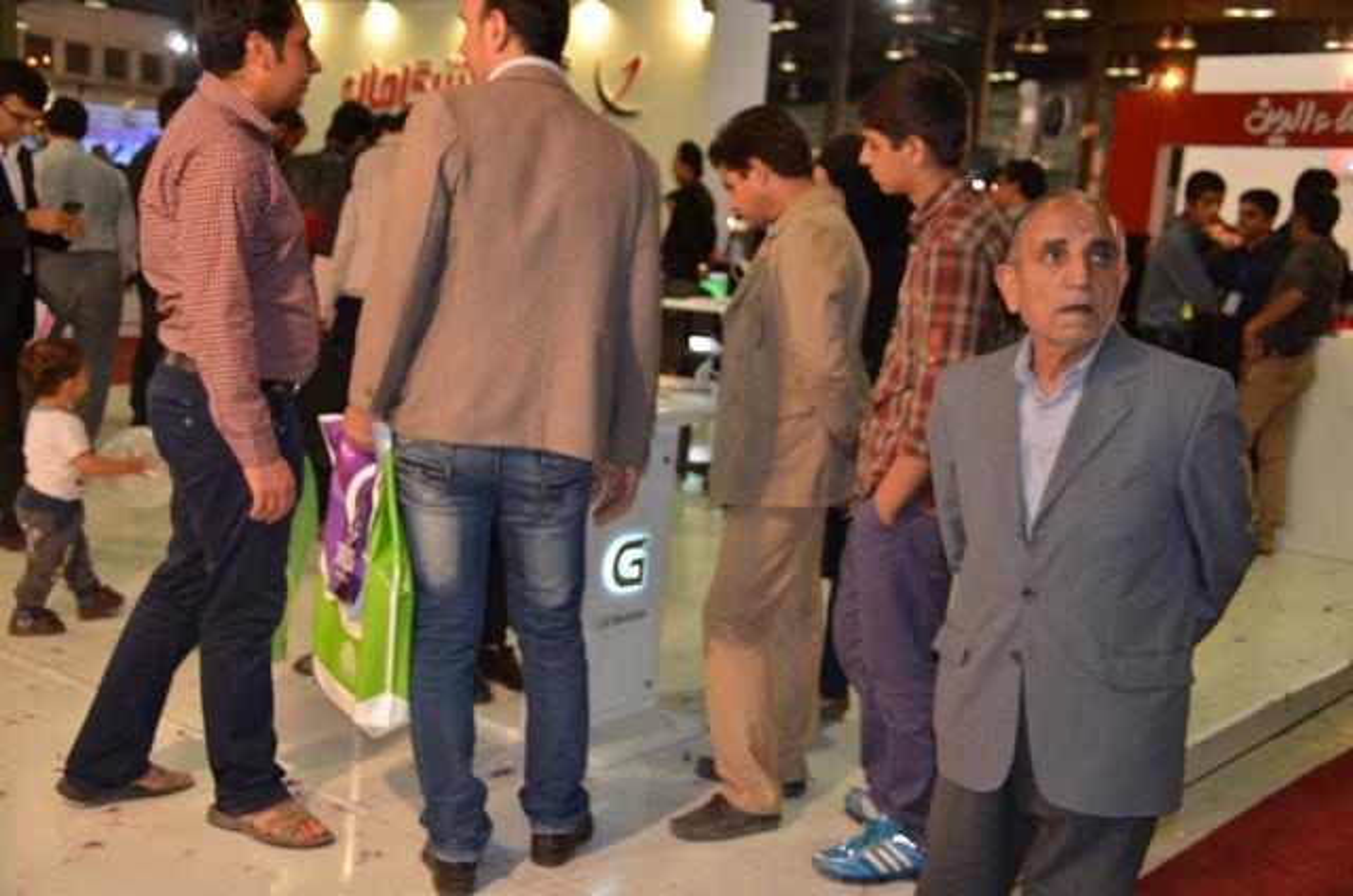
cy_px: 448
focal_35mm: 42
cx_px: 676
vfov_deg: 31.8
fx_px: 1575
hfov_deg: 46.5
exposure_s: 1/60
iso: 800
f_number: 4
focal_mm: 28
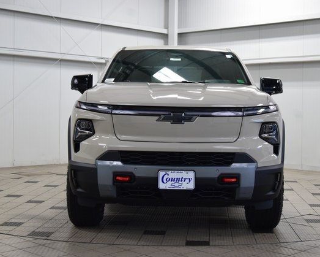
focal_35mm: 62
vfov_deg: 24.6
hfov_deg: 30.4
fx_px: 588
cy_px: 128
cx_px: 176
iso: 1600
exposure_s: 1/60
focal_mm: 36
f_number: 7.1
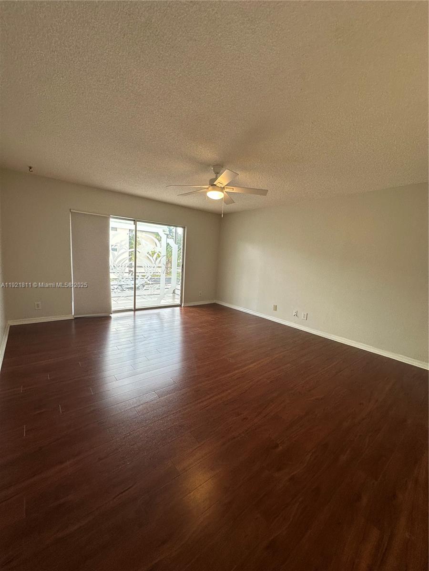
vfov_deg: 102.1
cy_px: 286
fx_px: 231
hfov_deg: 85.7
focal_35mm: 14
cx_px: 214
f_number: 2.2
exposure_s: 1/120
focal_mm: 2.22
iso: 80
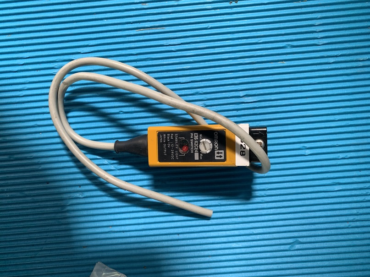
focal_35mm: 26
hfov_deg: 67.3
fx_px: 278
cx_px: 185
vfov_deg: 53.1
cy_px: 138
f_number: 1.8
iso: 160
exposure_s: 1/60
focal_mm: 4.25
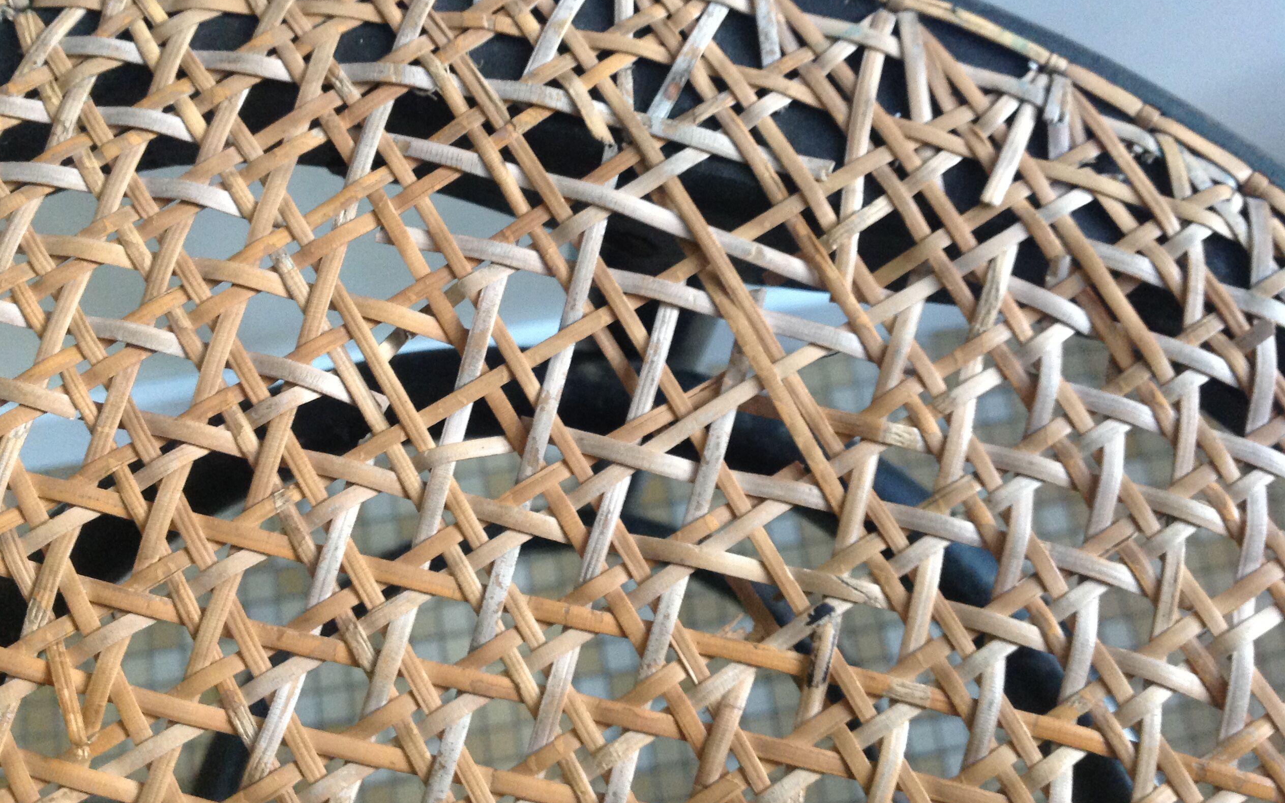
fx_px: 1331
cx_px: 626
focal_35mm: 38
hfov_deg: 51.5
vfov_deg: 33.5
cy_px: 330
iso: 250
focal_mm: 4.28
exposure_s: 1/15
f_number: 2.4
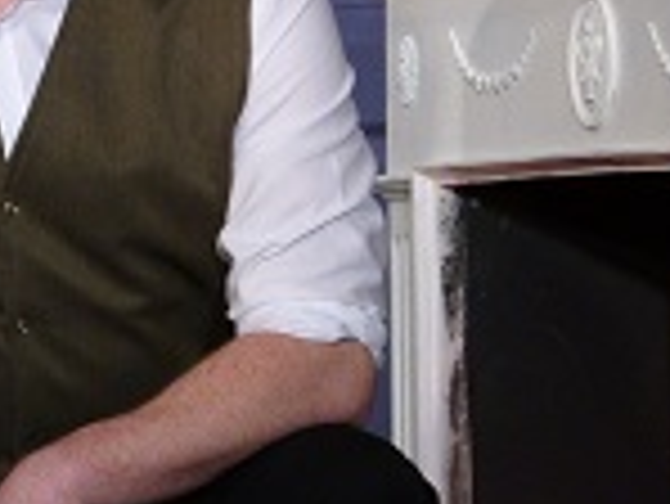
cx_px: -40
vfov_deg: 1.8
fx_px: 16117
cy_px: -9
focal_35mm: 832
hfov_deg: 2.4
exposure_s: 1/60
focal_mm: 57.2
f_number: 4.1
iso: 400
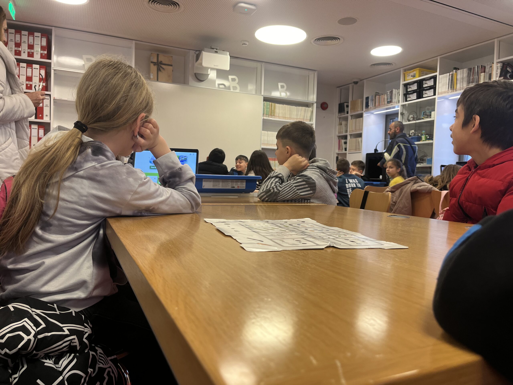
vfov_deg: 53.1
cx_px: 256
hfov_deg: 67.3
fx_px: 385
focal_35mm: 26
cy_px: 192
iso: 125
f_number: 1.6
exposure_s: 1/100
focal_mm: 5.1
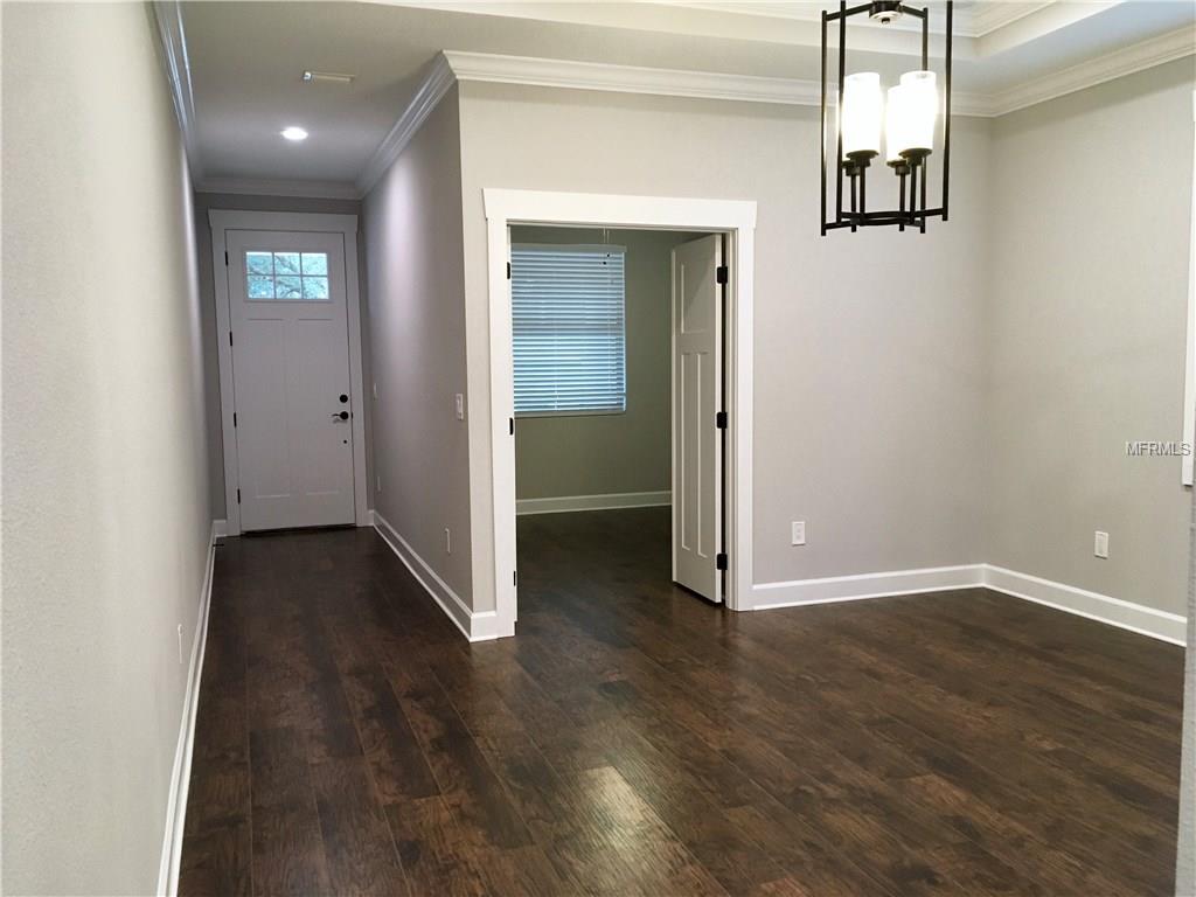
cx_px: 598
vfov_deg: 48.2
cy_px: 448
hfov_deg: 61.7
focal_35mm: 29
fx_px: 1002
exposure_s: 1/30
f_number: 2.2
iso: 125
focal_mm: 4.15
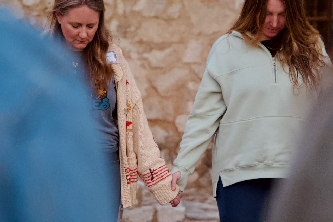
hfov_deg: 9.9
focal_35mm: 208
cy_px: 111
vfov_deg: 6.6
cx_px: 166
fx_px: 1924
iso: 12800
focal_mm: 139
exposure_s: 1/160
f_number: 5
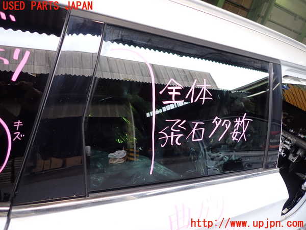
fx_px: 221
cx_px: 153
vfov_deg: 54.9
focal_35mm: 25
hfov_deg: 69.4
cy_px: 115
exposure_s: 1/60
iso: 200
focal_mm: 4.5
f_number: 2
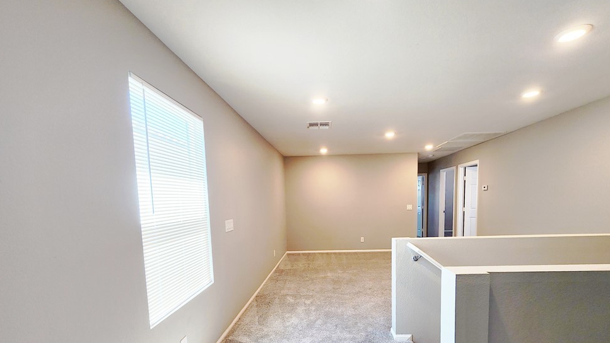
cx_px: 317
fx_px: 243
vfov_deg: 68.8
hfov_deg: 102.9
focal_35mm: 15
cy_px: 226
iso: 64
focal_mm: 2.2
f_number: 2.2
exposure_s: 1/60
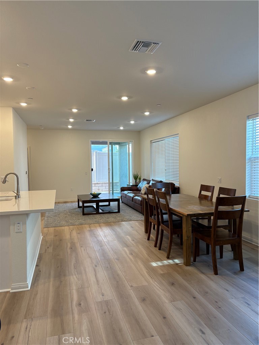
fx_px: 259
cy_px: 172
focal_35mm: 26
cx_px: 130
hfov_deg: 53.1
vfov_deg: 67.3
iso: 125
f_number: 1.6
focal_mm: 5.96
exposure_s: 1/120
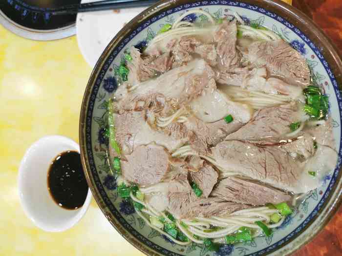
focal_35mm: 27
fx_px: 267
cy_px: 128
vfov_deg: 51.4
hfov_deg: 65.3
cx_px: 171
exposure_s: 1/100
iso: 160
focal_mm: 5.58
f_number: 1.8
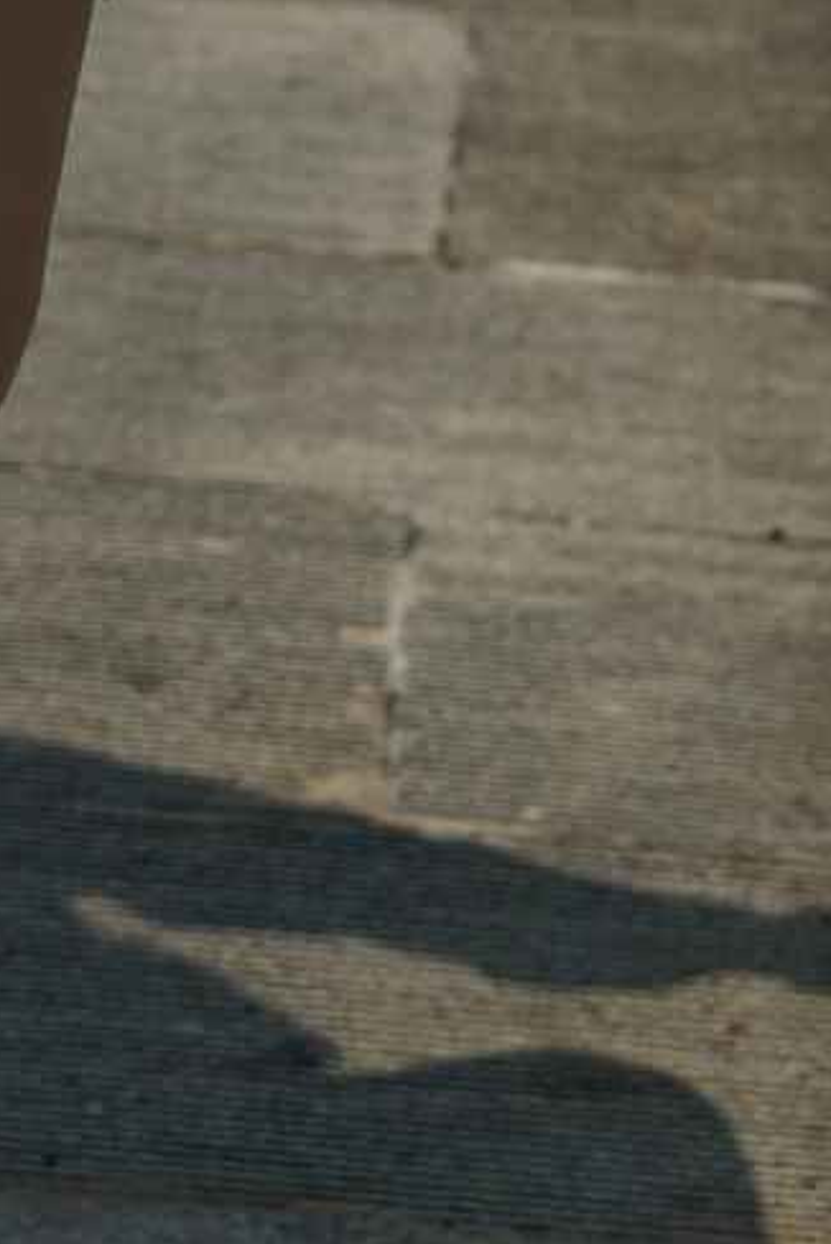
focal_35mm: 184
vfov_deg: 11.0
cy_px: -167
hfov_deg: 7.5
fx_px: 6361
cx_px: 449
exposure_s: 1/2000
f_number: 4
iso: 100
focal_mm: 50
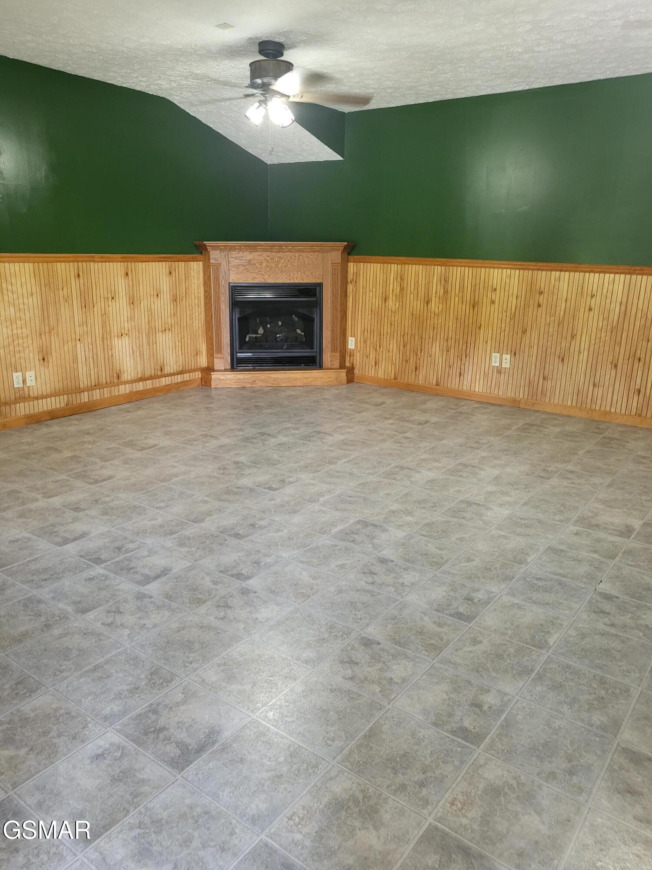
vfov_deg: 67.3
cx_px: 326
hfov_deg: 53.1
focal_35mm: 26
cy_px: 435
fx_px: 653
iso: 160
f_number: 1.8
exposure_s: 1/40
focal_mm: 4.25
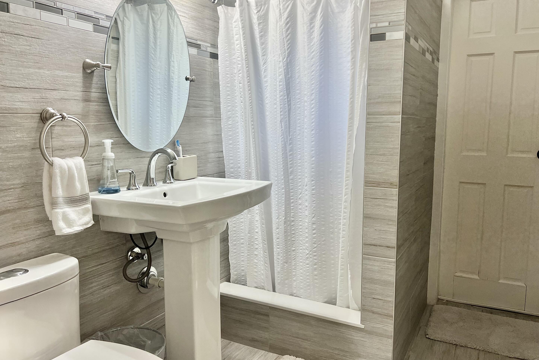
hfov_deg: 65.5
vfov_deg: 46.4
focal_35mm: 28
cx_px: 276
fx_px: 419
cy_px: 168
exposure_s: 1/120
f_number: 1.5
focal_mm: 5.7
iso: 80
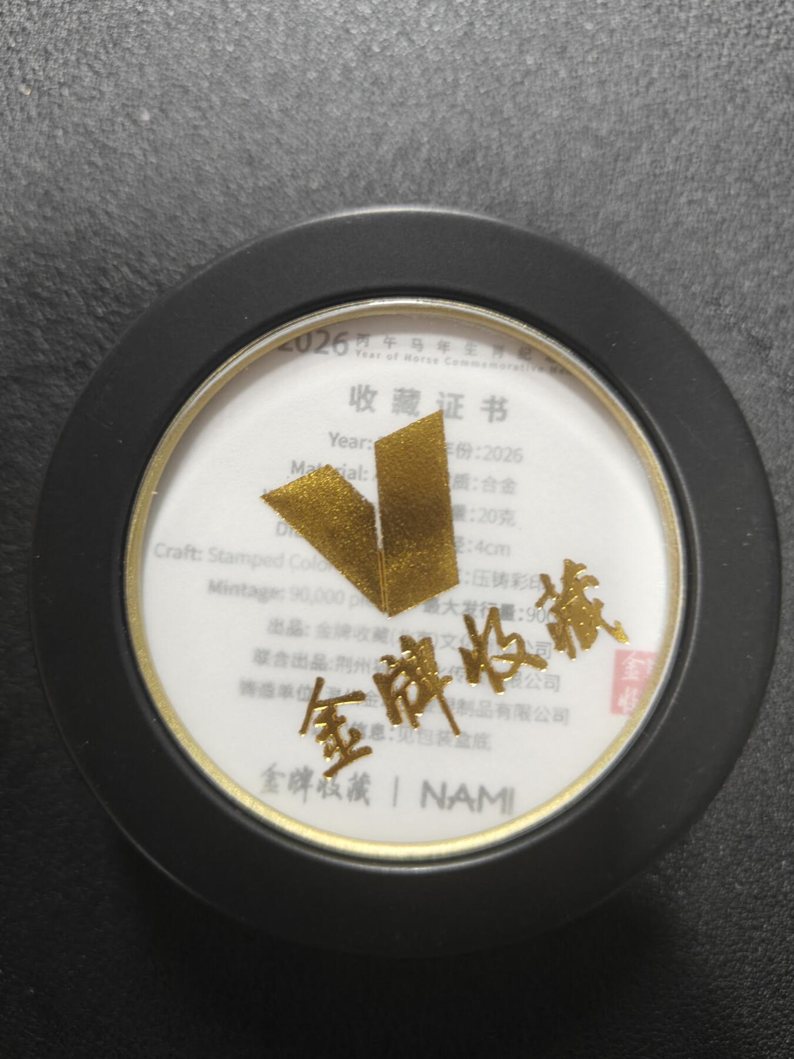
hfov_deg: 56.8
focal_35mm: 24
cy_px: 530
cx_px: 397
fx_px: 734
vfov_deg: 71.6
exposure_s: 1/44
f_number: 1.8
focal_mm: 5.59
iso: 320
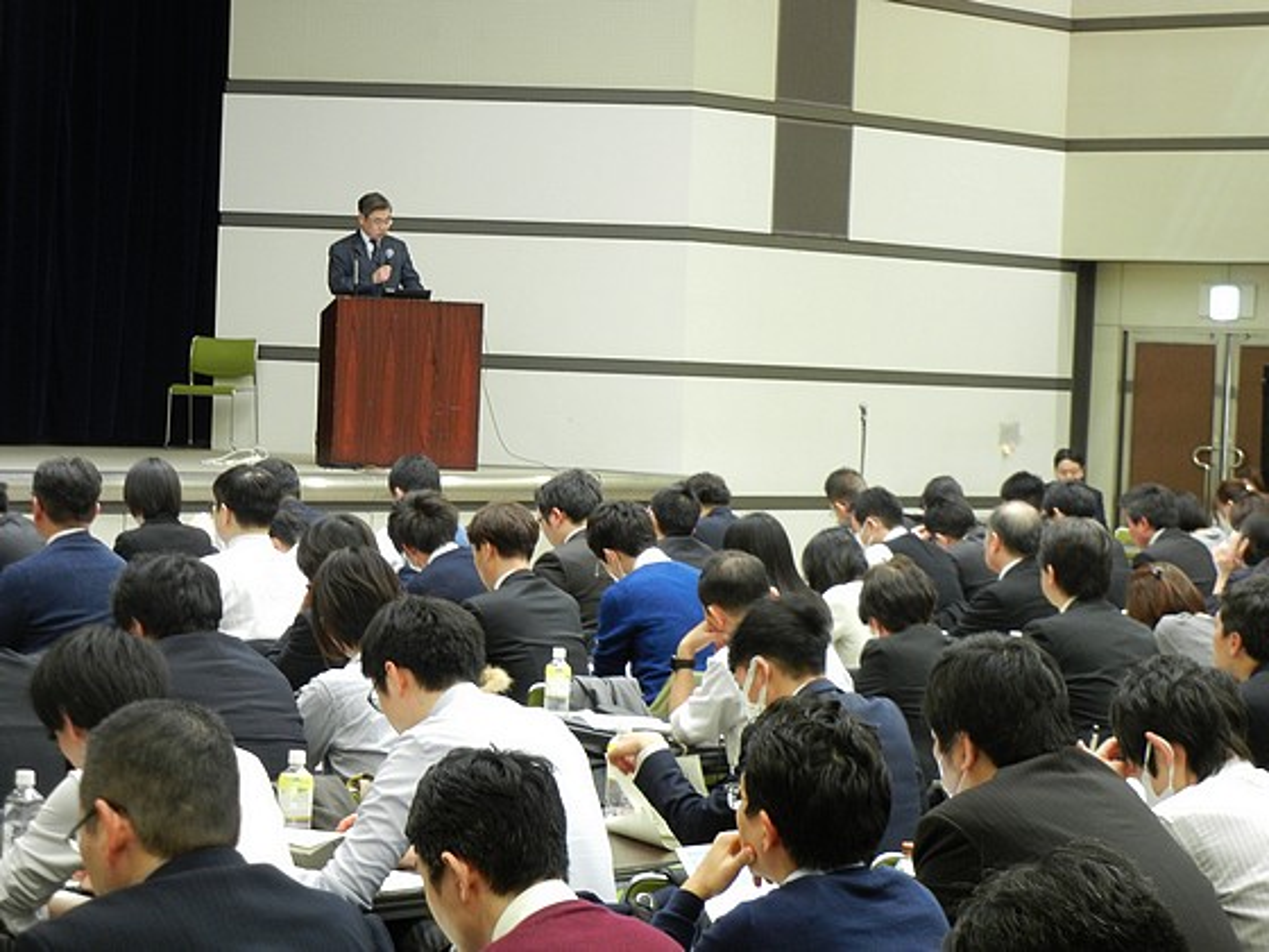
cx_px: 634
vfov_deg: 14.5
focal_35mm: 102
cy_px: 476
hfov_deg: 19.3
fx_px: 3739
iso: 400
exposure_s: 1/3.9
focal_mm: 18.3
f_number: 4.5
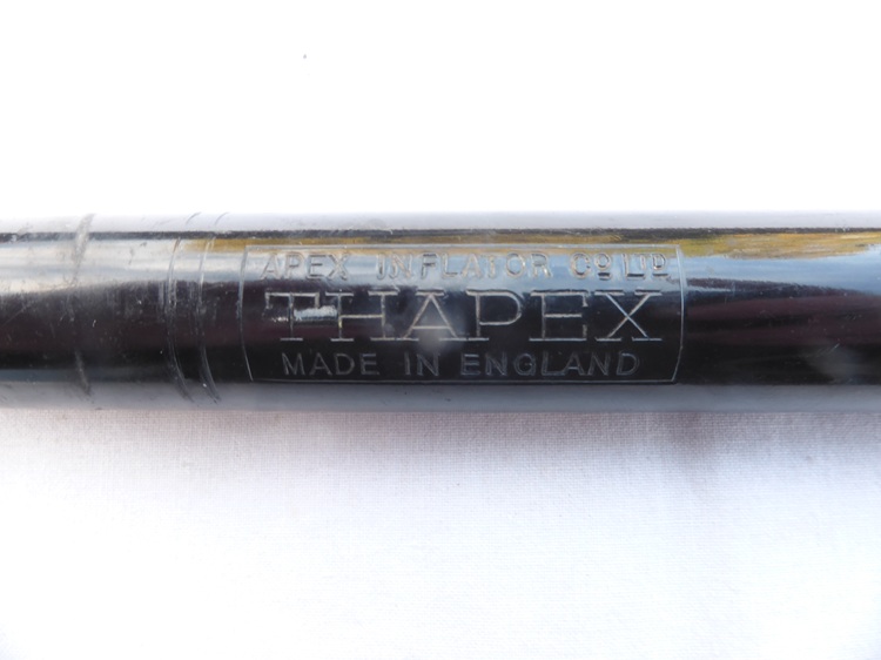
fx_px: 611
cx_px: 440
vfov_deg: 56.8
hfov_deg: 71.6
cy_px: 330
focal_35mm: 24
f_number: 5.6
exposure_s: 1/10
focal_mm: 4.3
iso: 100
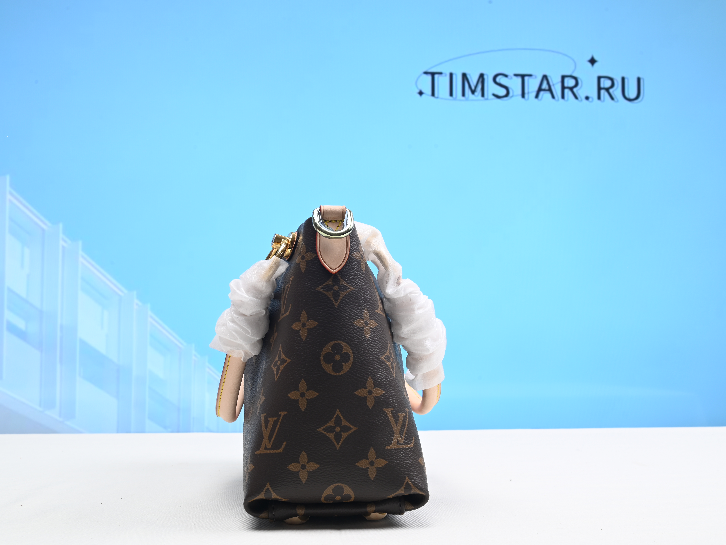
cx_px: 379
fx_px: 944
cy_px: 276
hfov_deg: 42.1
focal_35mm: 45
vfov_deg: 32.2
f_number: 16
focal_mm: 41
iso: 100
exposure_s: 1/2
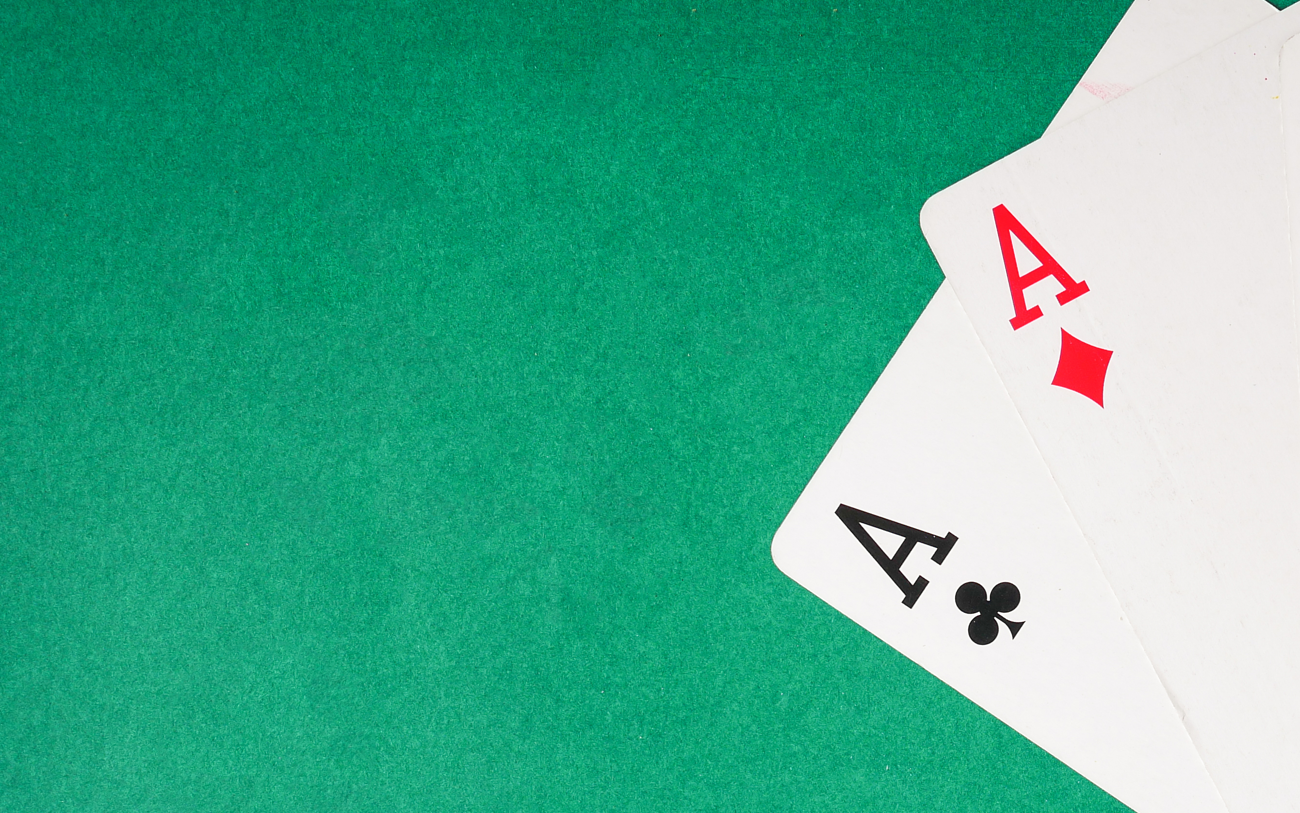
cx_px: 1125
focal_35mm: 69
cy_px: 676
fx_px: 2445
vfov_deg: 18.7
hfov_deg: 28.8
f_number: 5
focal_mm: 17
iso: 100
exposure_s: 1/50
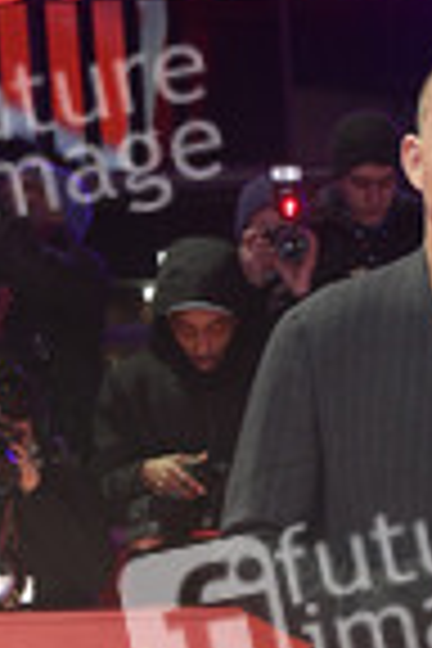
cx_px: 482
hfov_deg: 11.1
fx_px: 2196
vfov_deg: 16.0
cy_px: 828
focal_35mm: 122
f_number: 6.3
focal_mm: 44
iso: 2000
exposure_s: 1/250
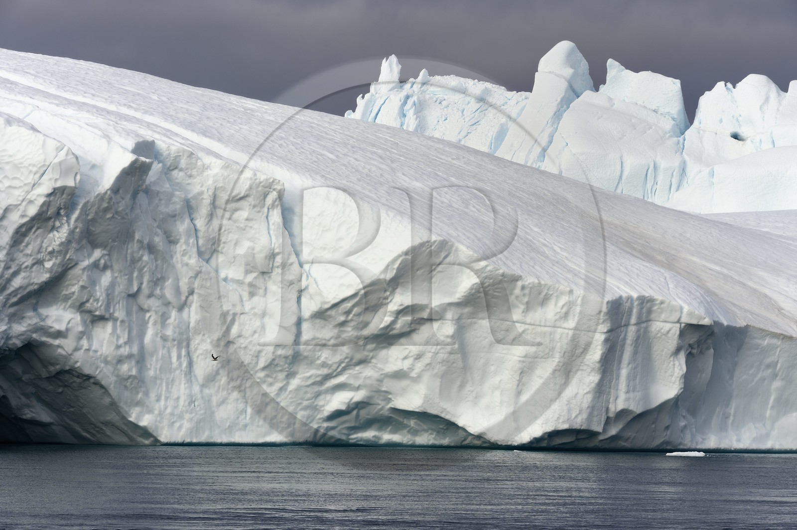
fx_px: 4203
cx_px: 398
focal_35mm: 190
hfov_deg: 10.8
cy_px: 265
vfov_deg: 7.2
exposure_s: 1/320
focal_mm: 190
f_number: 10
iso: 200
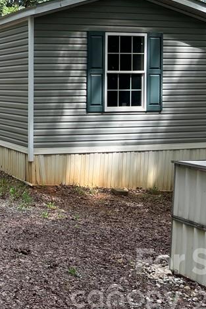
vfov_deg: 33.5
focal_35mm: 59
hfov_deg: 20.8
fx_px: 506
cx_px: -68
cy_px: 91
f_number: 1.5
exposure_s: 1/658
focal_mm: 5.7
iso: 50
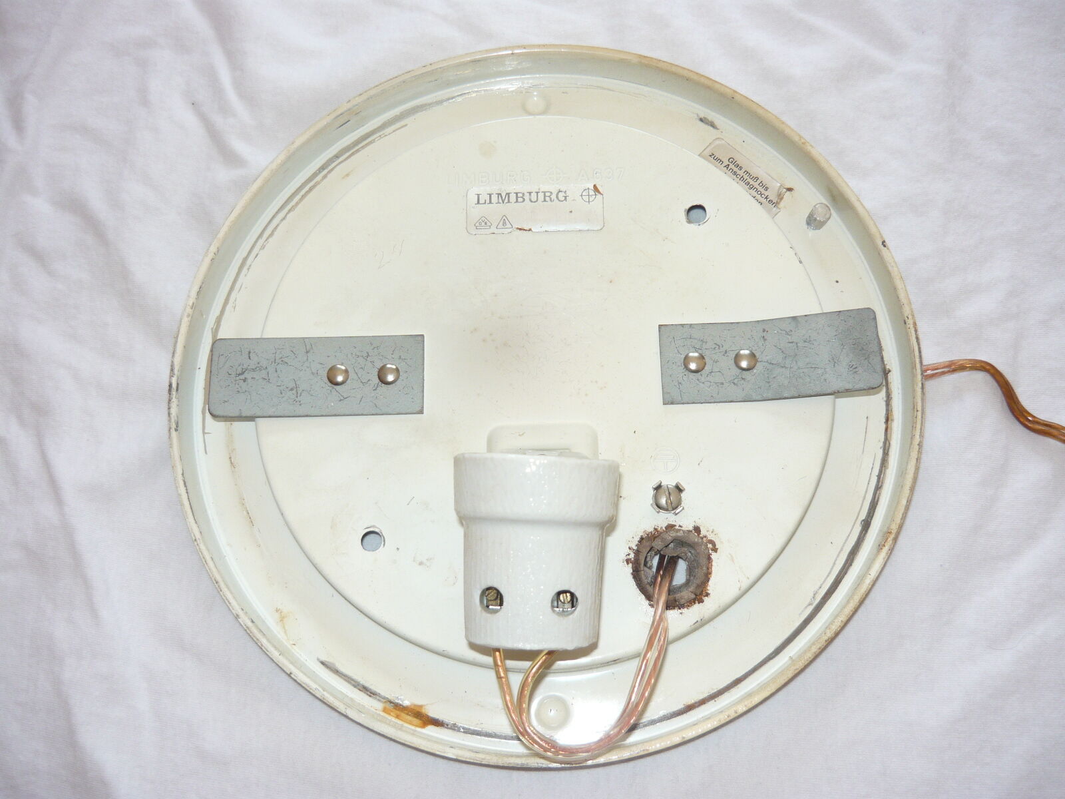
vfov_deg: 42.9
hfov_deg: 55.4
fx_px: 1015
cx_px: 532
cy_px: 400
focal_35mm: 33
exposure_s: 1/125
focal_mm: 5.5
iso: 100
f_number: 2.8
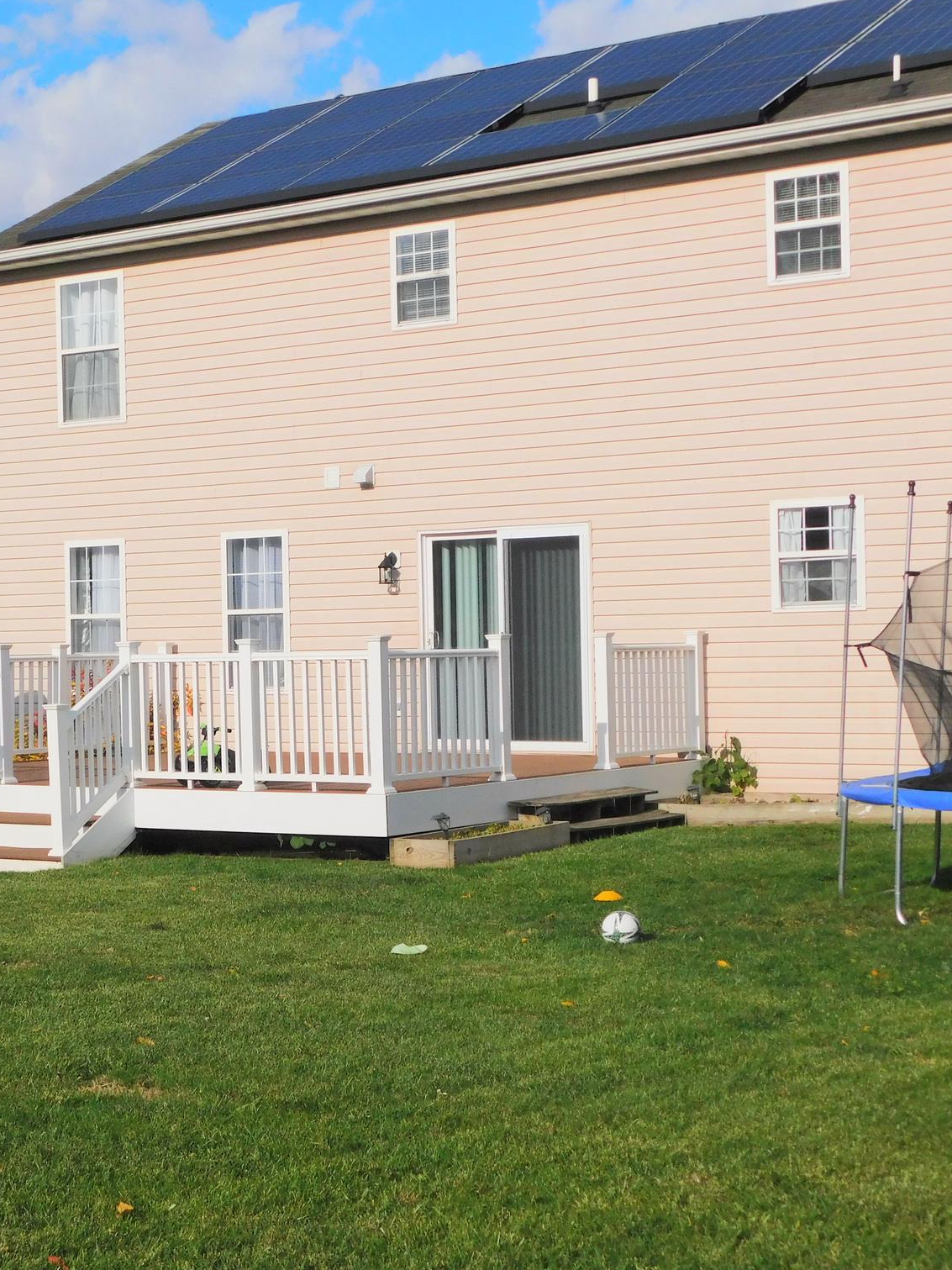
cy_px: 638
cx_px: 317
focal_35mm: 61
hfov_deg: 23.9
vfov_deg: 31.7
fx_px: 2237
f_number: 7.4
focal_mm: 8
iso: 125
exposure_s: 1/640
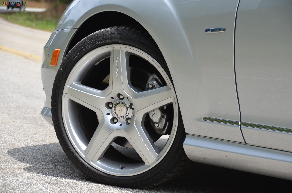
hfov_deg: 18.2
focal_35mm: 112
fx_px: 911
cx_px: 146
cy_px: 96
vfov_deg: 12.1
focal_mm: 75
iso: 400
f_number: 5
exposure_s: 1/1250
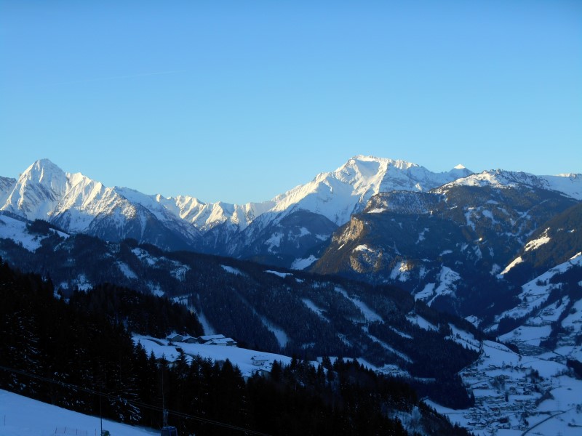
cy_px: 218
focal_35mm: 61
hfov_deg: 31.7
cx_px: 291
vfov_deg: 24.0
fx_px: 1026
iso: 80
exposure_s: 1/400
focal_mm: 10.9
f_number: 4.4
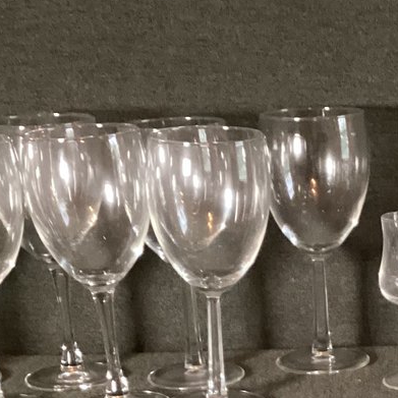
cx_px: 374
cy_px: 562
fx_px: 1379
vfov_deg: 15.4
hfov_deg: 16.2
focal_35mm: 106
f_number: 2.4
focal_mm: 3.3
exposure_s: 1/40
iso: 400
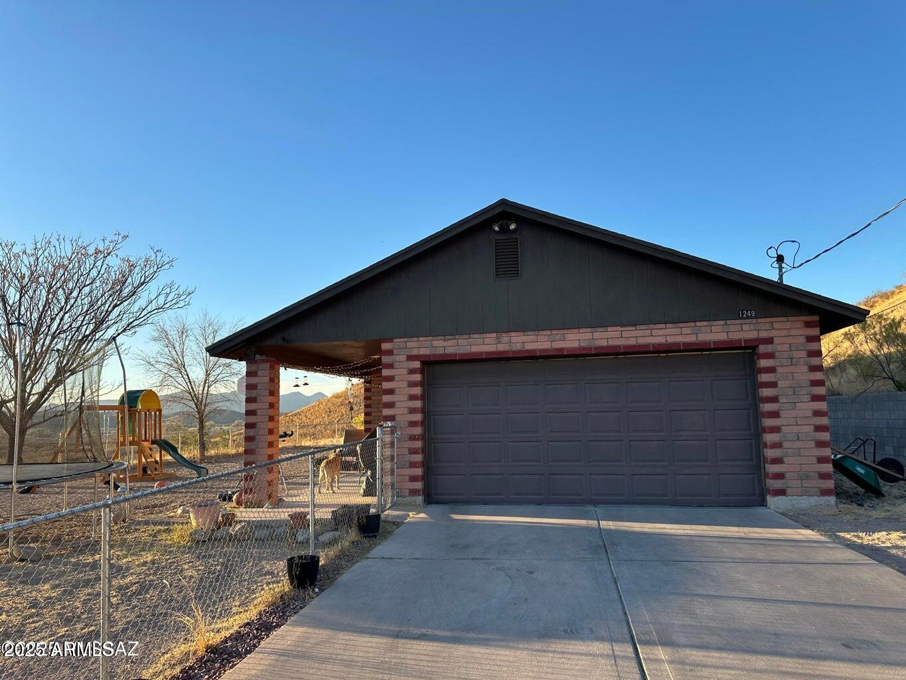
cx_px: 453
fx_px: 628
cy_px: 340
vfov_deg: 56.8
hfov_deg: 71.6
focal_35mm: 24
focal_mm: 6.86
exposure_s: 1/1321
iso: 80
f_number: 1.78
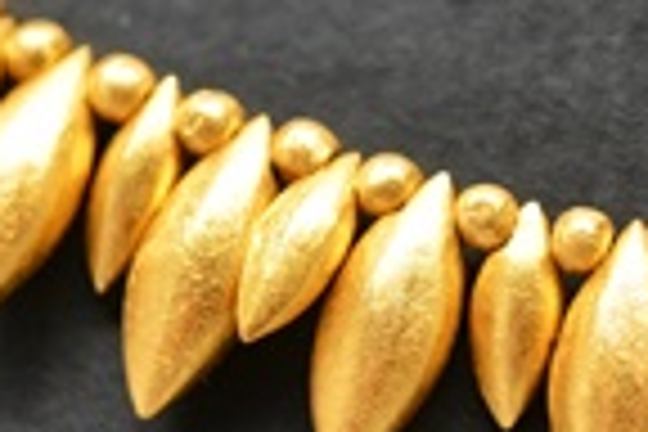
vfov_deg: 8.5
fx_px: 2916
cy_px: 212
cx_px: 765
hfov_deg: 12.4
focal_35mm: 162
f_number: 4.2
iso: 720
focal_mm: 26
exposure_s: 1/60
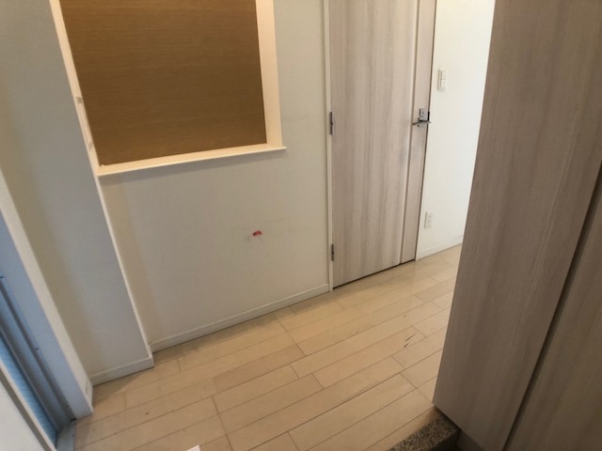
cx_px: 301
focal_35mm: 28
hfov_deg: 63.4
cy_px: 226
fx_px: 487
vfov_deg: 49.7
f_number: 1.8
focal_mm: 3.99
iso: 40
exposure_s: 1/20
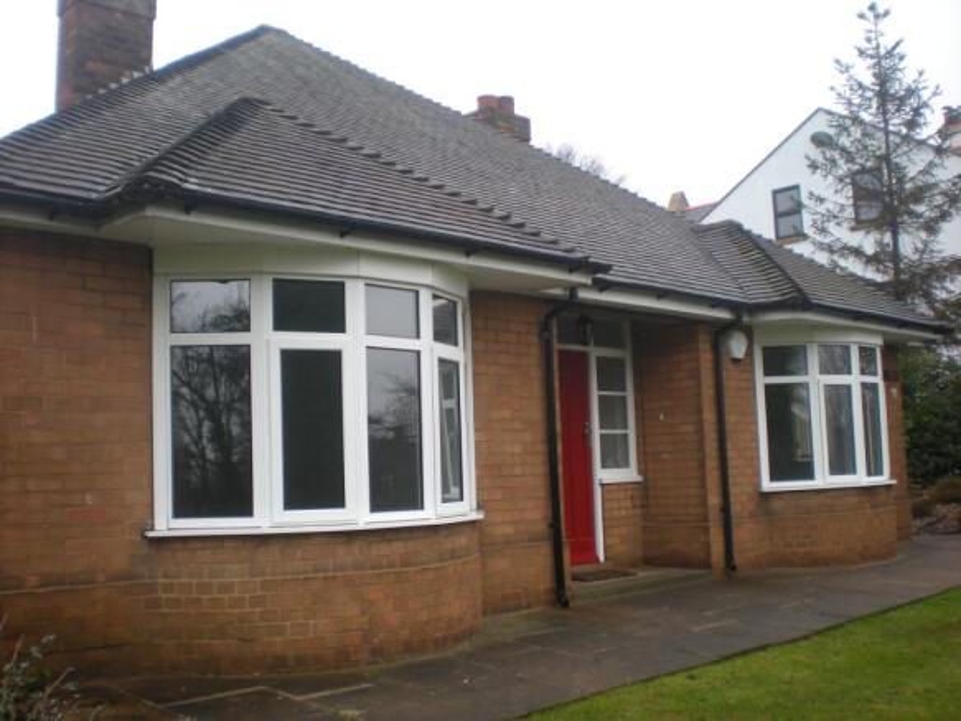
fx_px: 1055
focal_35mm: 38
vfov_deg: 37.7
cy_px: 360
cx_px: 480
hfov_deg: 49.0
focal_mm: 6.3
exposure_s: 1/50.3
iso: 64
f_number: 3.1
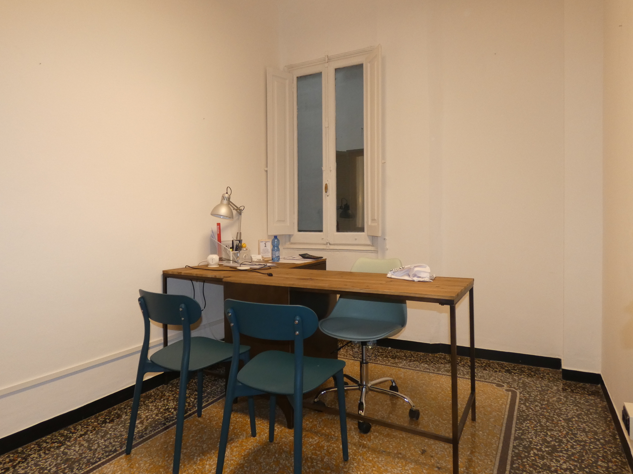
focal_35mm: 22
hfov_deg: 76.3
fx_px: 402
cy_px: 225
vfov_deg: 61.0
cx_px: 292
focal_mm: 3.6
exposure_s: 1/60
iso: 200
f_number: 2.8
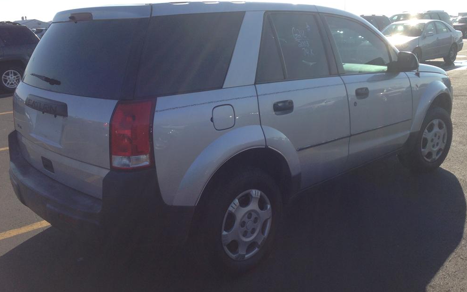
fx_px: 458
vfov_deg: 35.3
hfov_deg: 54.0
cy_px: 130
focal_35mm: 36
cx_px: 230
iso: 50
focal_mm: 4.13
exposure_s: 1/1355
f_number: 2.4
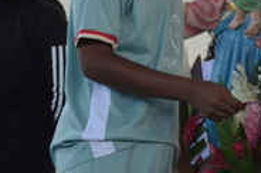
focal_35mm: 334
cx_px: 667
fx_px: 2417
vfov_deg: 4.1
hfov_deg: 5.9
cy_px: 43
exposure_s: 1/60
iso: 400
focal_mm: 40
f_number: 4.5
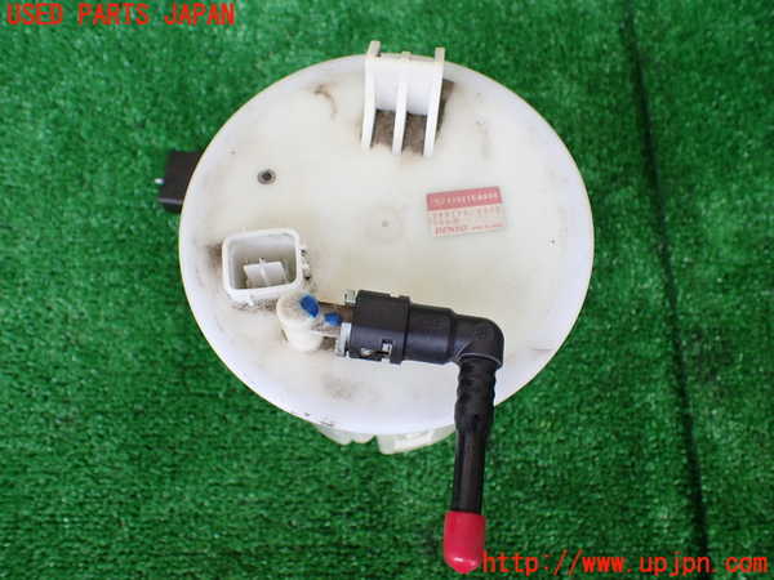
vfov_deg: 46.8
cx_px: 387
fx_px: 671
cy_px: 290
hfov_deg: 60.0
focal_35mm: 30
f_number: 2.3
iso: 160
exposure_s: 1/125
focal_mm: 5.4
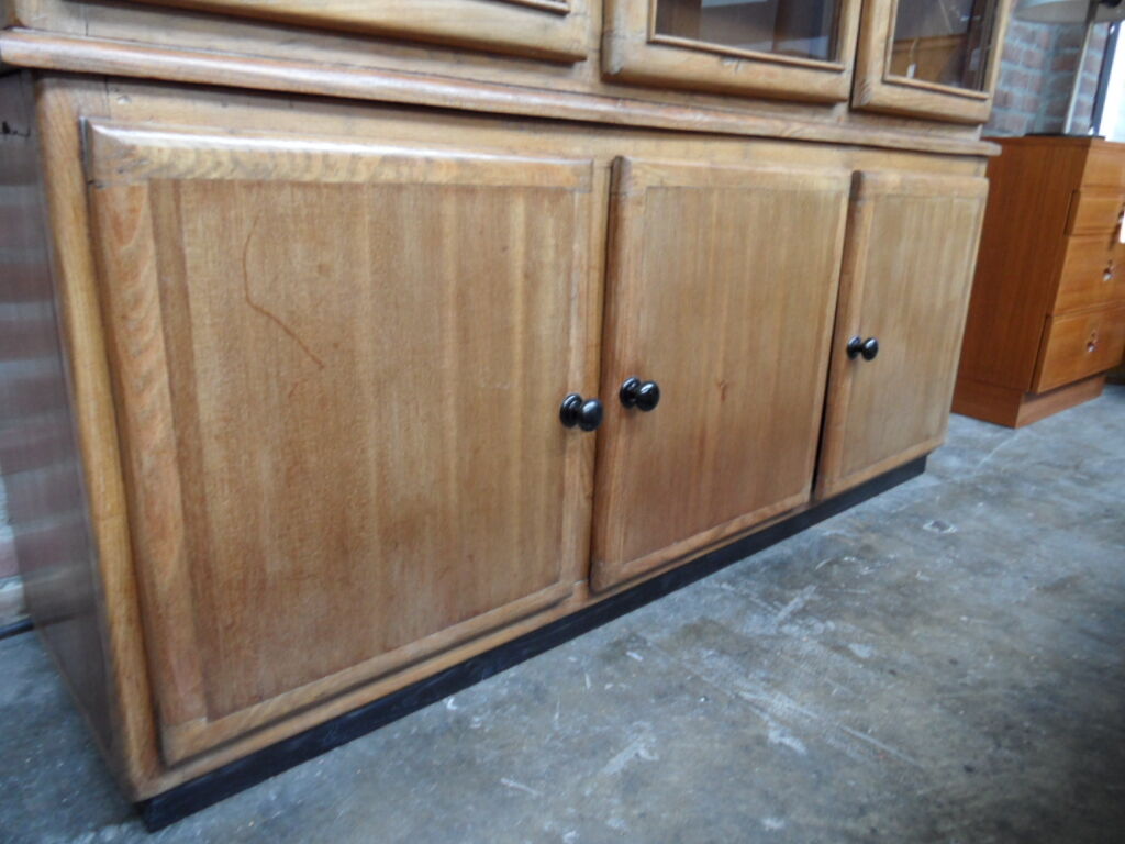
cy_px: 422
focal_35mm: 24
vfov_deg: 56.8
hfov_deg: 71.6
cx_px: 562
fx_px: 780
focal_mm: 3.9
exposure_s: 1/20
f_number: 3.2
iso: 200
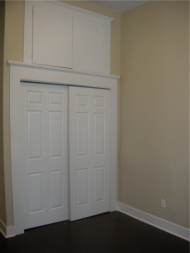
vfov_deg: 52.6
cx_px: 95
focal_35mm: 35
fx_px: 256
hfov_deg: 40.7
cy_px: 126
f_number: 3.8
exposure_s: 1/31
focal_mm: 5.9
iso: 200
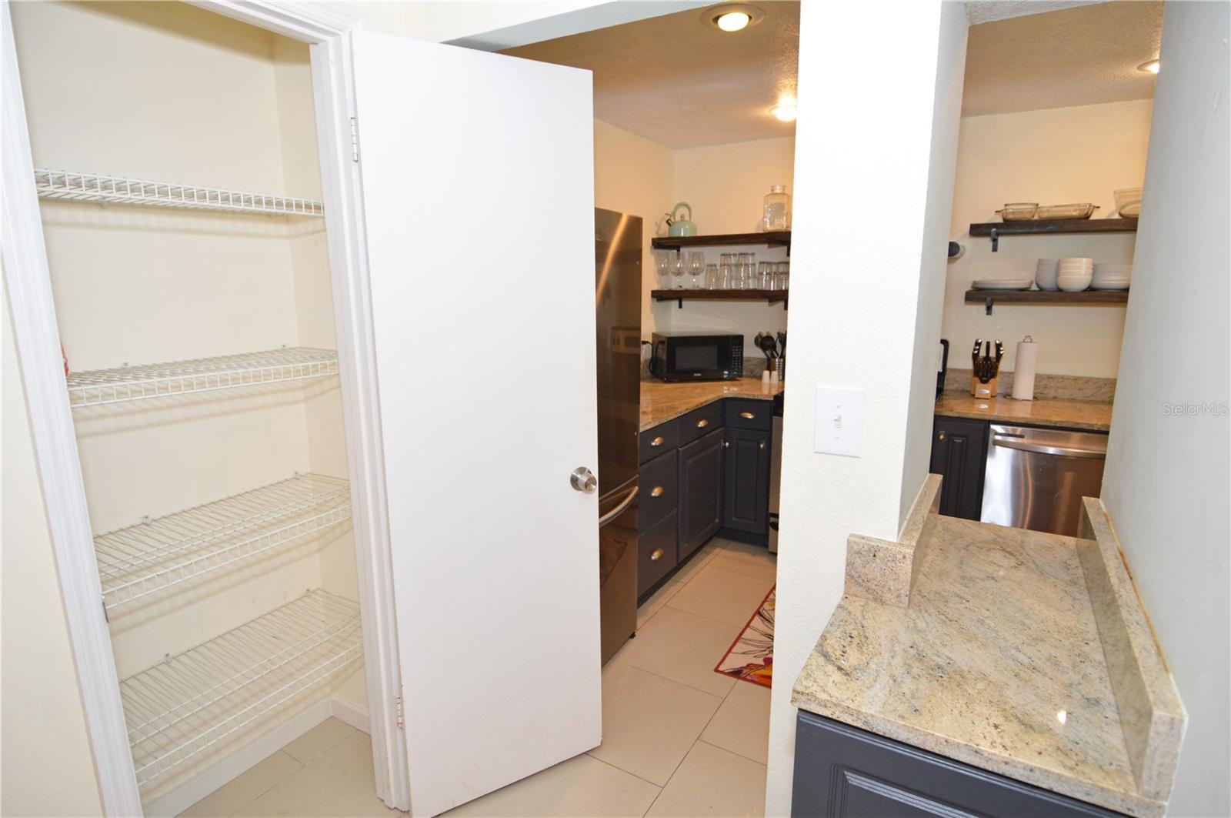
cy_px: 409
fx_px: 615
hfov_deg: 90.1
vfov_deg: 67.3
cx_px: 616
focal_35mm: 18
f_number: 4
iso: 560
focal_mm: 12
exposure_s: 1/60
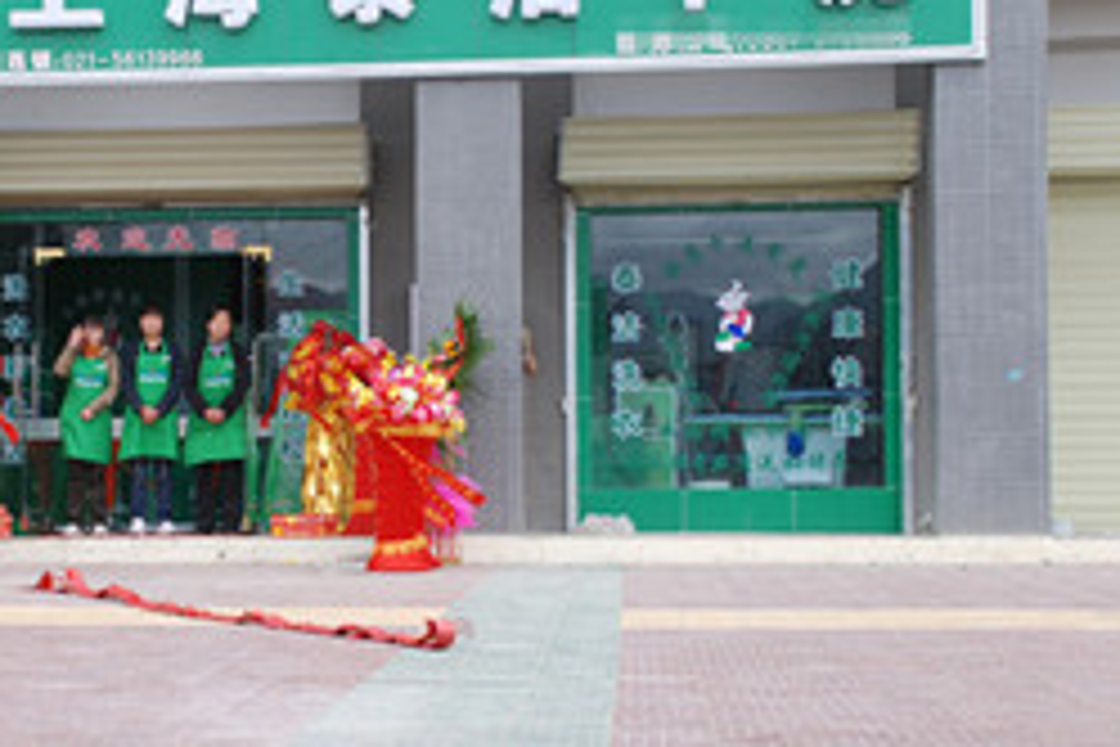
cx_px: 288
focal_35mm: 87
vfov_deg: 15.7
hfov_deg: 23.2
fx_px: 2704
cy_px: 439
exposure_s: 1/250
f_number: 8
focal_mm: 31
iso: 200
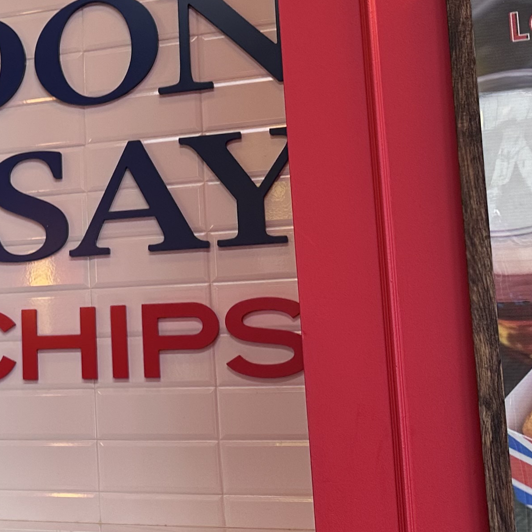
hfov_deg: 21.4
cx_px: -183
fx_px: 1252
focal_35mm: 72
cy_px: 237
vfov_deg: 24.0
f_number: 1.78
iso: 125
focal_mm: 6.86
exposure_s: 1/60
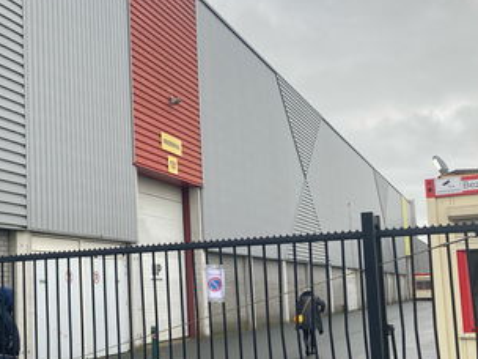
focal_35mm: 52
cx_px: 159
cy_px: 211
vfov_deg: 28.0
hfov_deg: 36.4
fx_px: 718
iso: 20
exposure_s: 1/333
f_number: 1.8
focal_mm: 3.99
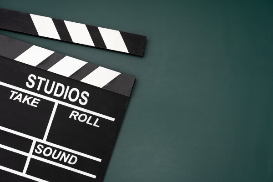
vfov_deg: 33.4
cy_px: 91
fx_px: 303
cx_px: 136
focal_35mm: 40
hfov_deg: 48.5
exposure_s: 1/160
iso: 250
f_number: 7.1
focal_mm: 40
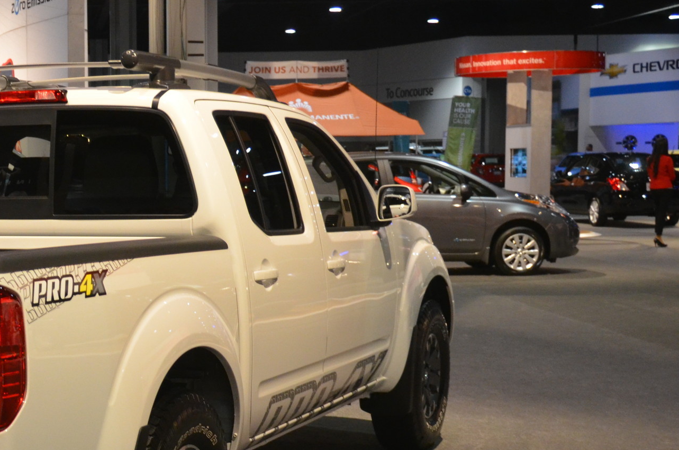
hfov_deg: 25.5
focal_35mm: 76
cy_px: 310
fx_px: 1431
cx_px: 20
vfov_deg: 17.8
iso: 1600
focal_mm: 26
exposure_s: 1/200
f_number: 3.8
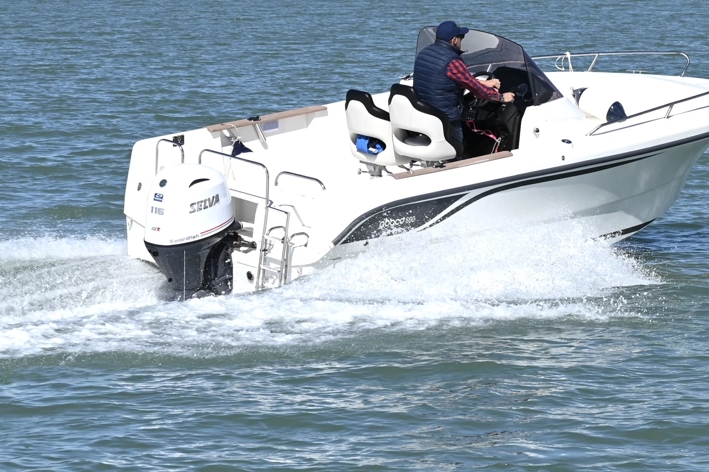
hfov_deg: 21.5
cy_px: 163
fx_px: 1870
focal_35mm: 95
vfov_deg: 14.4
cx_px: 406
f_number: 7.1
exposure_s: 1/640
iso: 100
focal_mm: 70
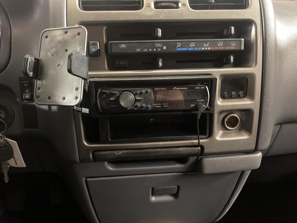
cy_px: 112
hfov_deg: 67.3
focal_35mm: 26
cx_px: 148
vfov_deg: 53.1
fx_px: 223
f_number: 1.8
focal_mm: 4.25
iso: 800
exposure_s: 1/25
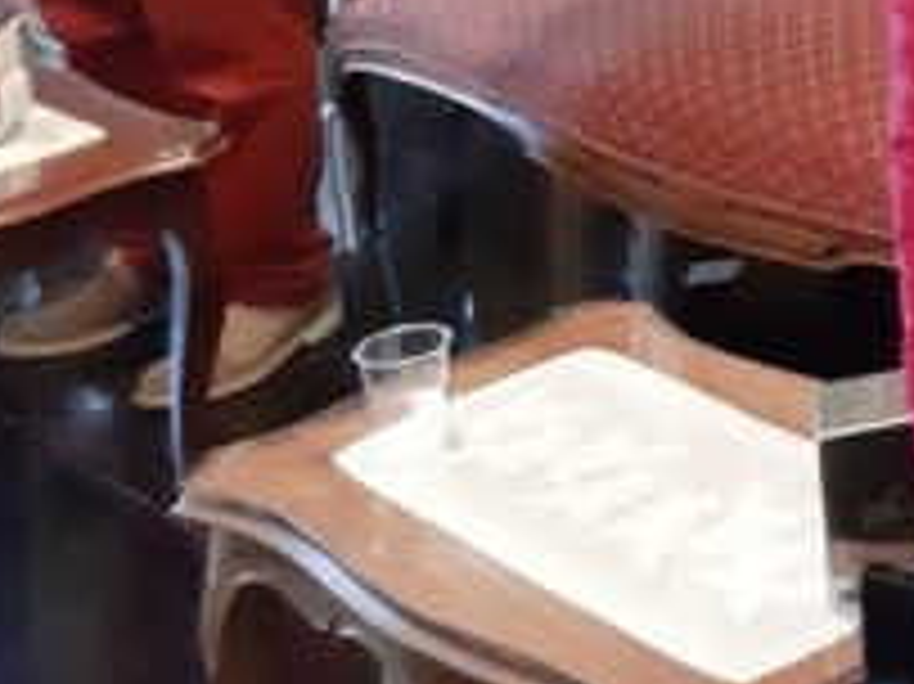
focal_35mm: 102
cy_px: -598
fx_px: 2692
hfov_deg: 16.0
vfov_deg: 12.9
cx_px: 1697
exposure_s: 1/25
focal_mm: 3.93
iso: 800
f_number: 1.7
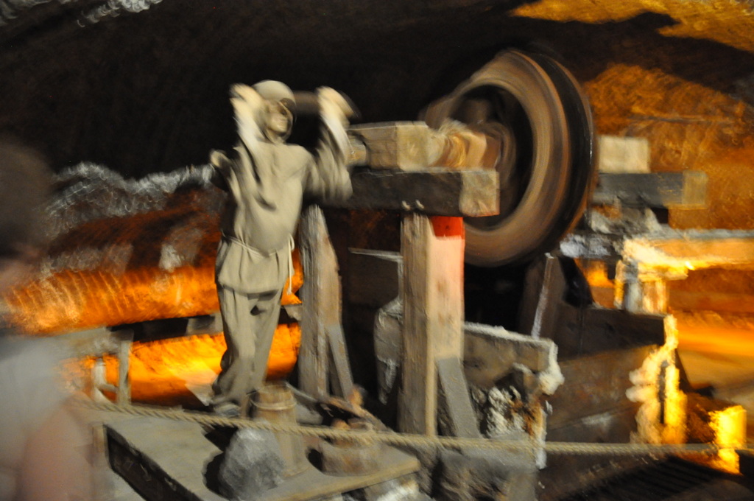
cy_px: 250
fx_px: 816
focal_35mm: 39
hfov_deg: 49.6
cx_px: 377
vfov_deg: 34.1
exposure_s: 1/1.6
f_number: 4
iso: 3200
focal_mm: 26
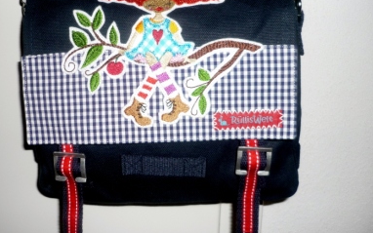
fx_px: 417
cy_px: 104
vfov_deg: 31.2
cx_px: 163
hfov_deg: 48.1
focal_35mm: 41
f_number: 2.8
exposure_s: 1/30
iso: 100
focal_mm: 5.5
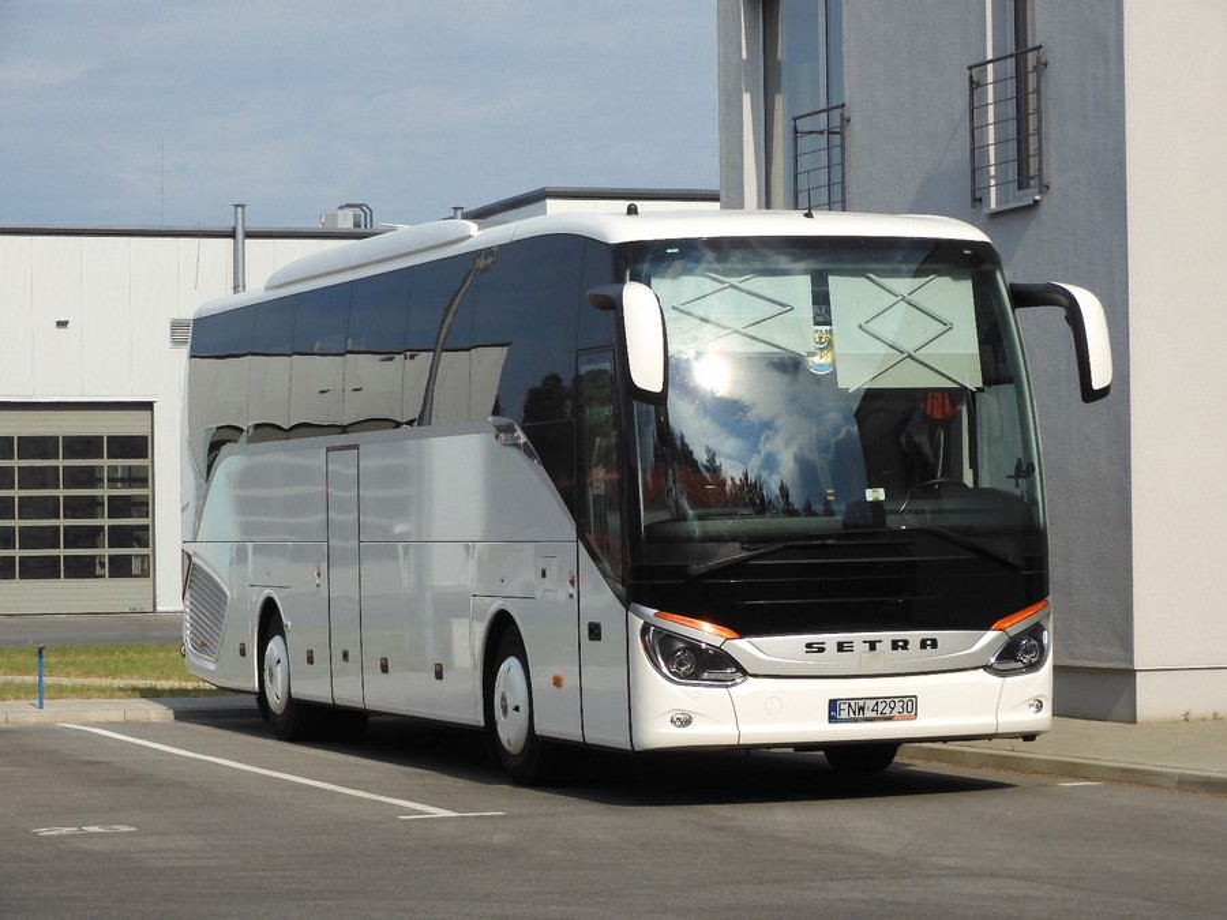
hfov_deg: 18.7
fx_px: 3722
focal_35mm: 105
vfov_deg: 14.1
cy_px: 460
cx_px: 614
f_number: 5
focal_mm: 18.7
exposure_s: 1/800
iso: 100
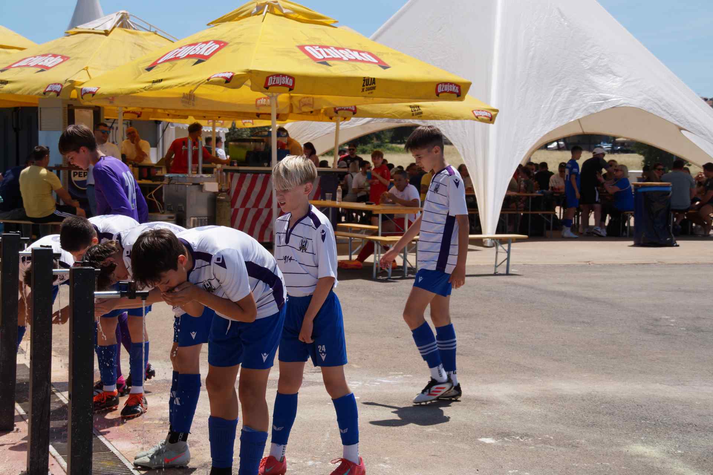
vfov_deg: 20.2
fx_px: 1337
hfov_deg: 29.9
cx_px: 356
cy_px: 238
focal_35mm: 68
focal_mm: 45
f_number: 8
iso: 100
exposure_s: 1/400
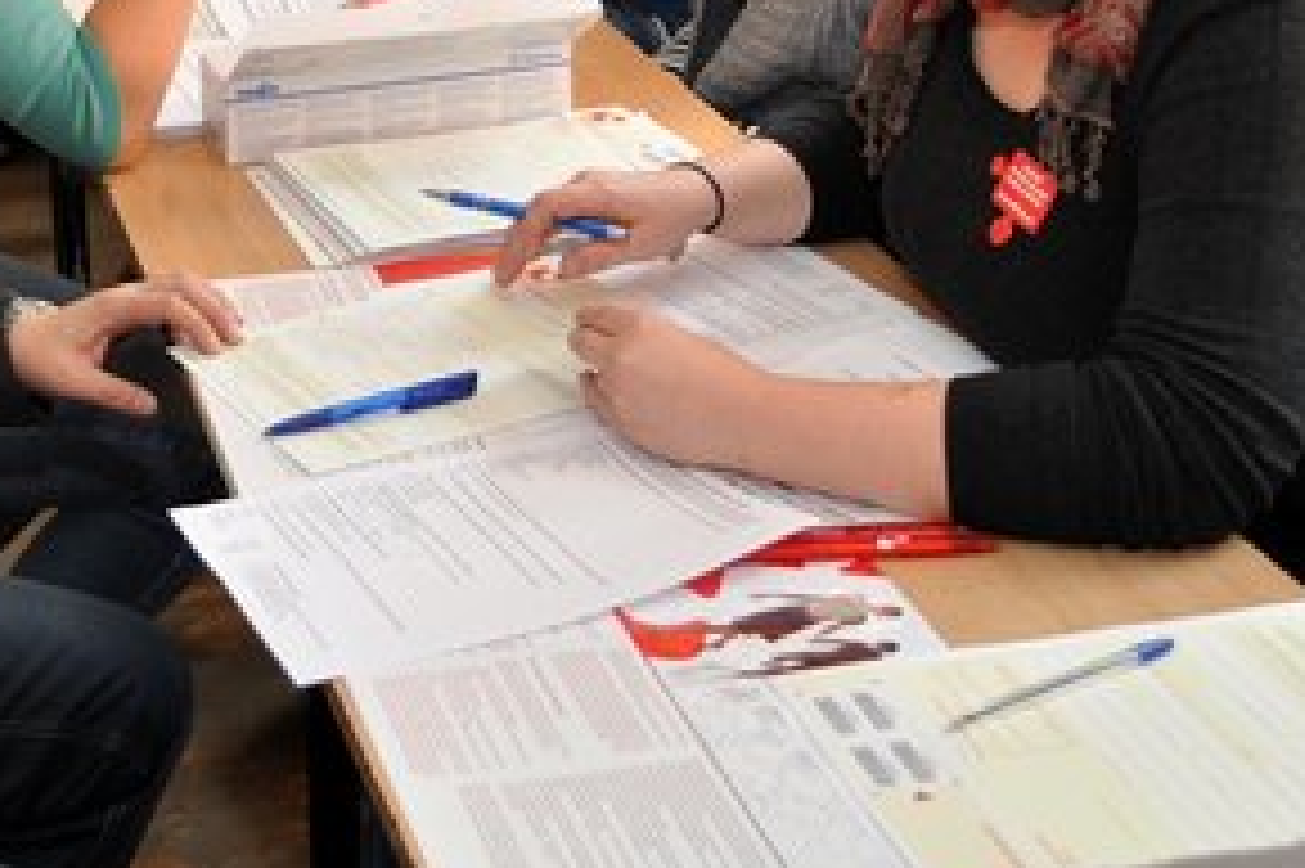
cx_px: 81
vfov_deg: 17.8
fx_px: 2681
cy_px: -58
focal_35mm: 74
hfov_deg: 26.3
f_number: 3.8
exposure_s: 1/125
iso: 500
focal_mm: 22
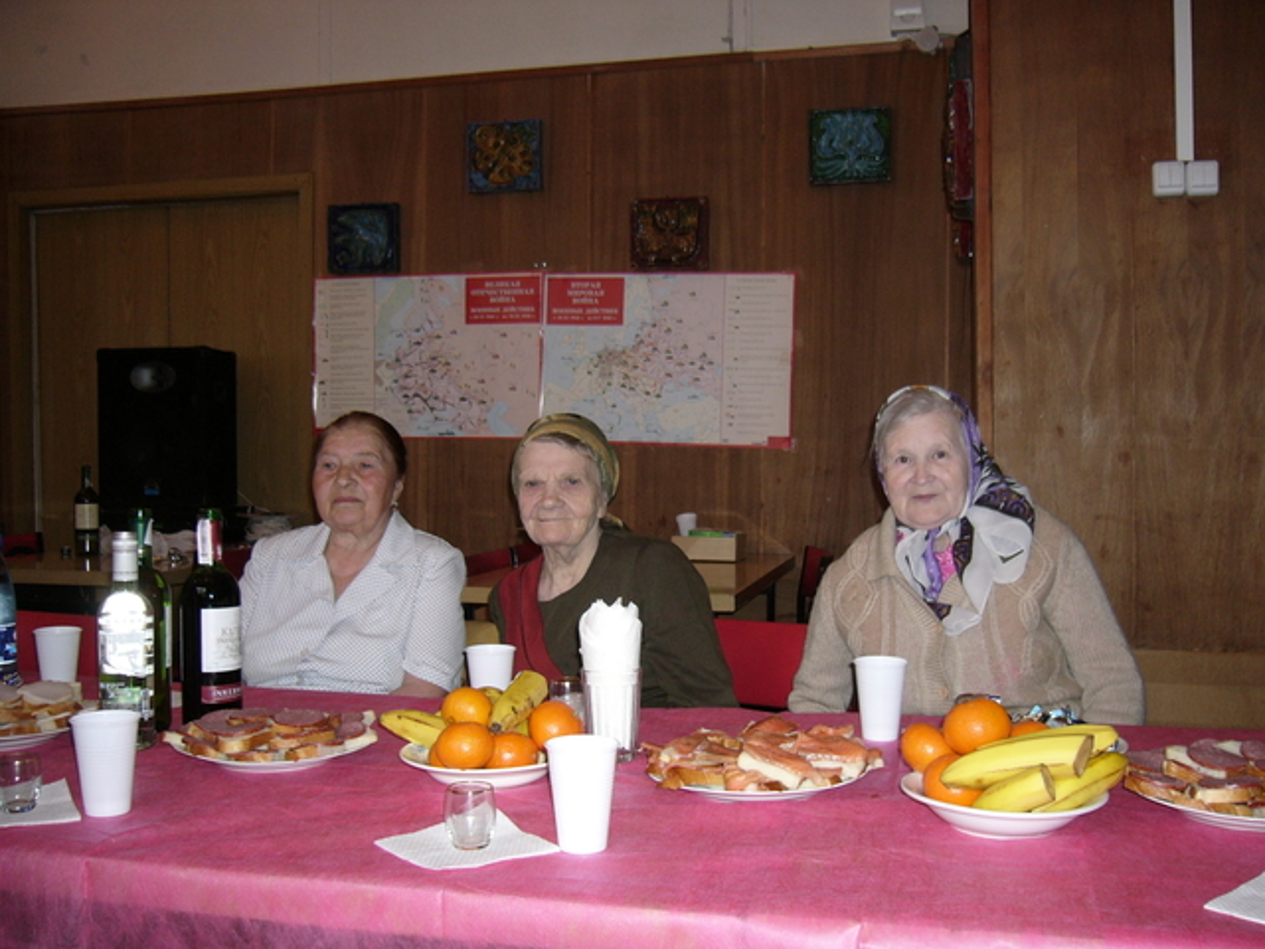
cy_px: 474
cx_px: 632
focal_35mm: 35
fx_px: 1279
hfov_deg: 52.6
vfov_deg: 40.7
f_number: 2.8
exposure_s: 1/60
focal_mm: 5.8
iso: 100
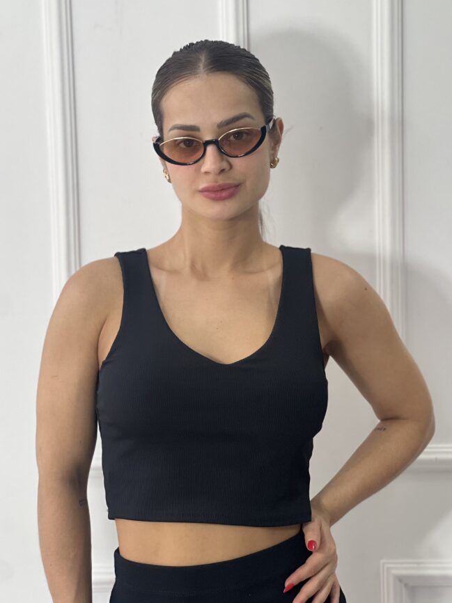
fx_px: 1446
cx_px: 227
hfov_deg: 17.8
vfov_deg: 23.6
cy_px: 315
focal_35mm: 83
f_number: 2.8
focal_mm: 9
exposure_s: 1/120
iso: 160
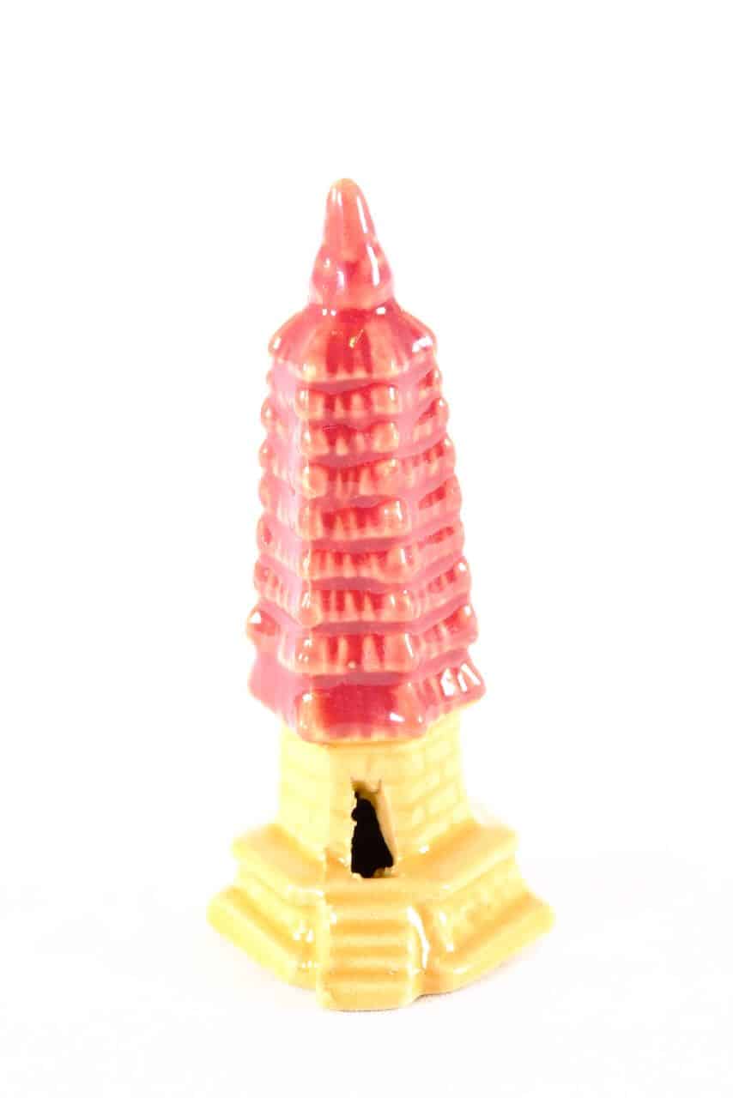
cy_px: 549
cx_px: 366
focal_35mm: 345
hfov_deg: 4.0
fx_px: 10530
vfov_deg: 6.0
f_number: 13
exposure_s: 1/20
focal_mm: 230
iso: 1000
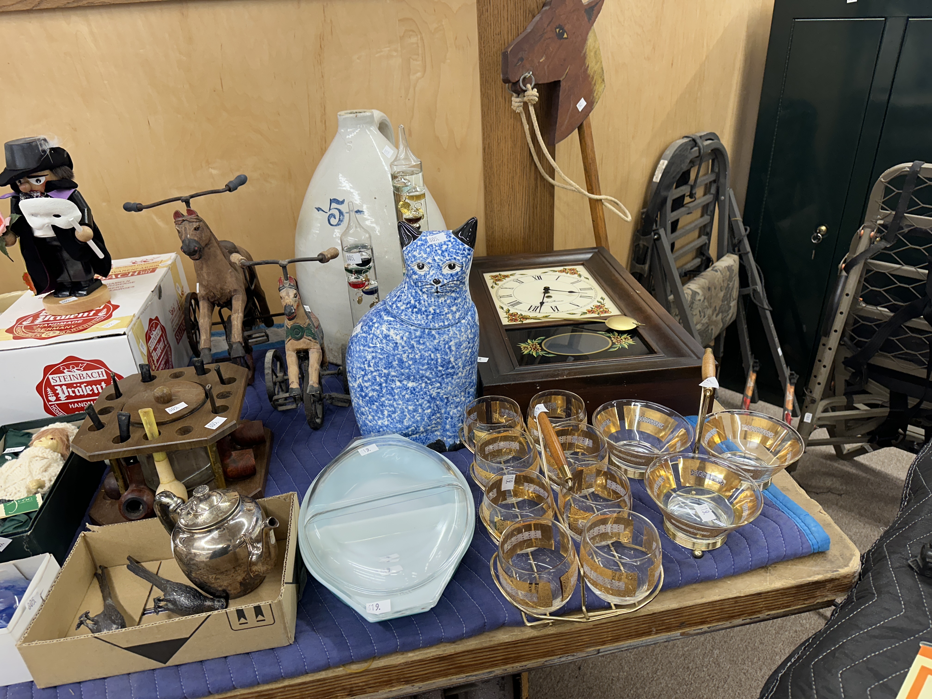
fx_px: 646
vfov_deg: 56.8
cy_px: 350
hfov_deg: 71.6
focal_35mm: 24
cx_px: 466
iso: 160
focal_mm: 6.86
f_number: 1.78
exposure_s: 1/120
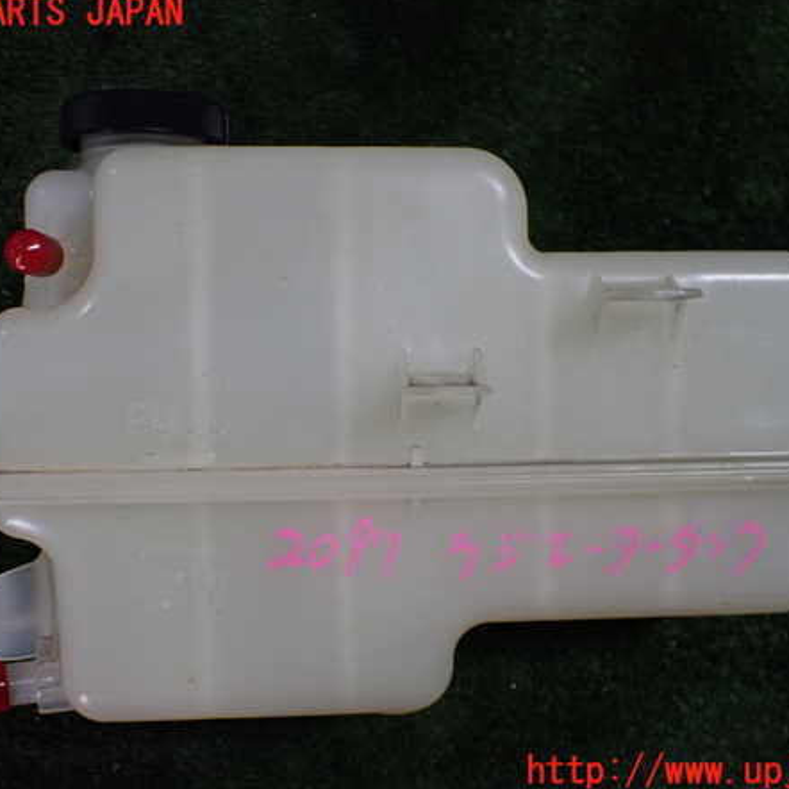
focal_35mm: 36
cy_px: 393
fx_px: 928
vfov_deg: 46.0
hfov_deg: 46.0
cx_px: 394
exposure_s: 1/125
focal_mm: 5.4
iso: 200
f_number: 2.3
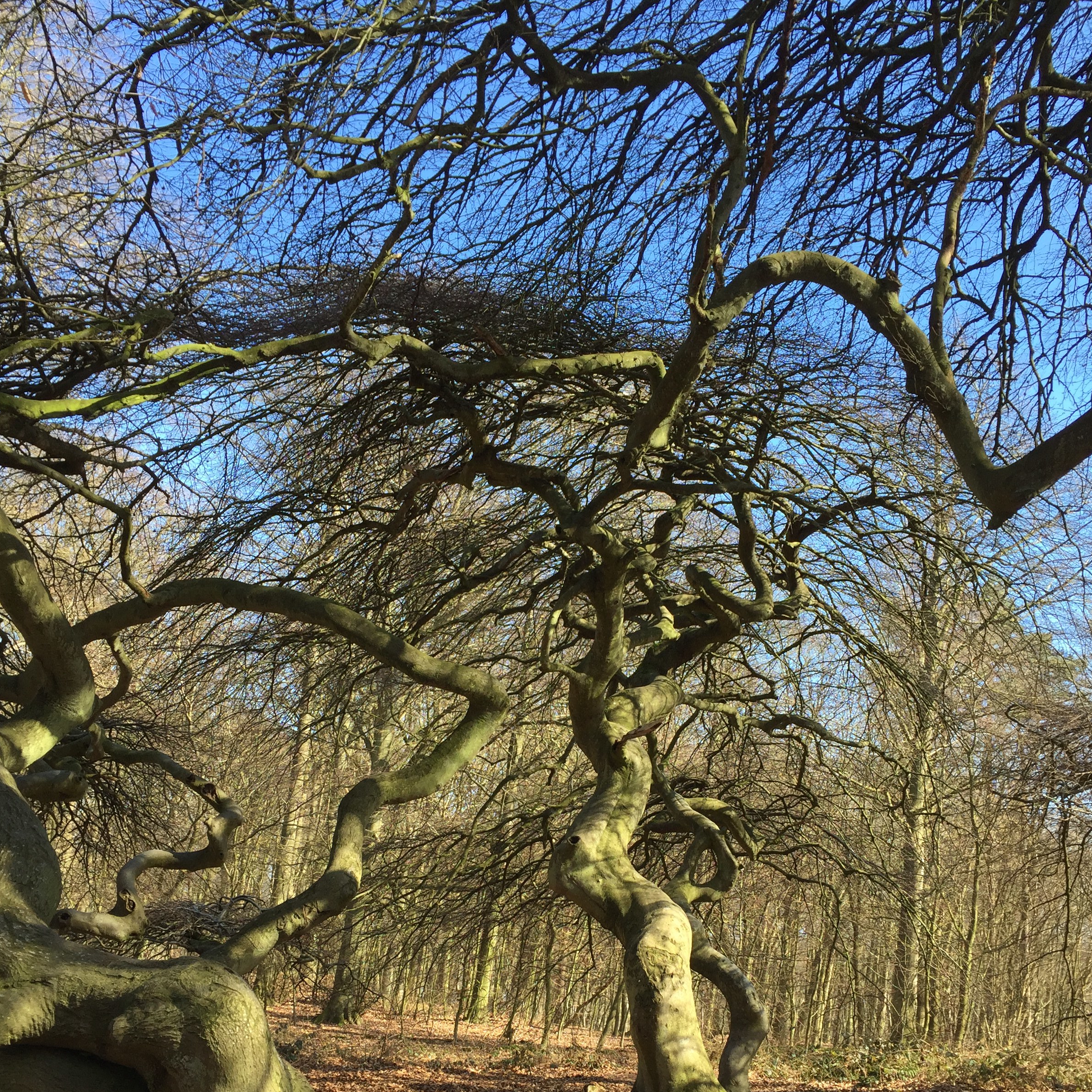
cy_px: 709
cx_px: 545
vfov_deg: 46.6
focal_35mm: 35
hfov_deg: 47.2
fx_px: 1249
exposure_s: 1/395
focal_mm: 4.15
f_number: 2.2
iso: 32
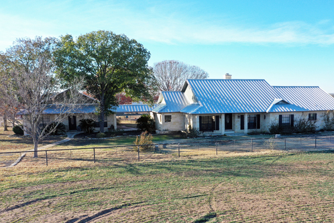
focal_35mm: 36
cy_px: 143
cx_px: 207
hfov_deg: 52.6
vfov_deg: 36.6
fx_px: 334
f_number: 5
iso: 100
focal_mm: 10.26
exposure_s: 1/240
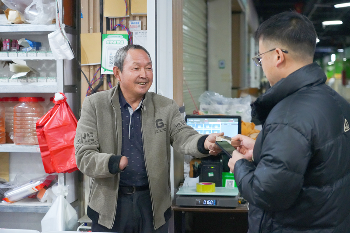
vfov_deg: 20.9
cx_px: 175
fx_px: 632
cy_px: 116
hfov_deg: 31.0
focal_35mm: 65
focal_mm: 65
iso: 8000
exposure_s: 1/160
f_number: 4
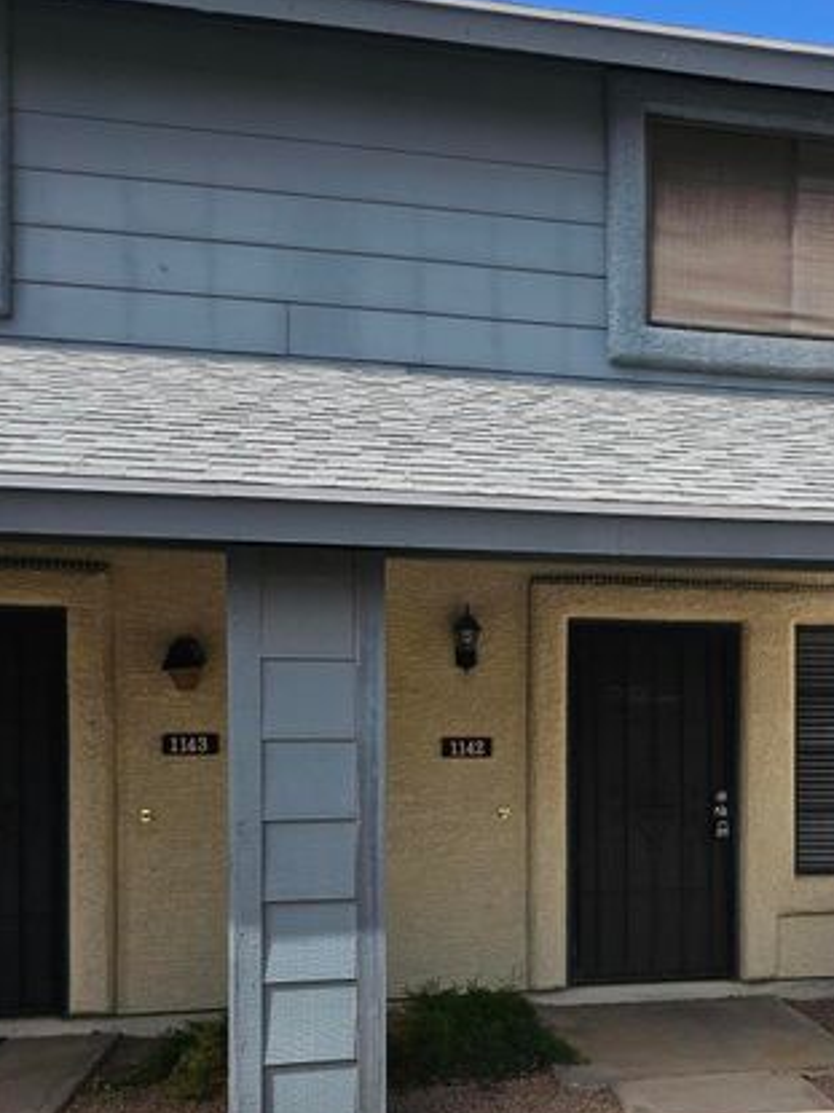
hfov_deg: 37.5
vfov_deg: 49.2
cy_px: 755
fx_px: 1189
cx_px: 646
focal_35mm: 37
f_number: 1.7
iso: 10
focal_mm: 6.3
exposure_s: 1/661
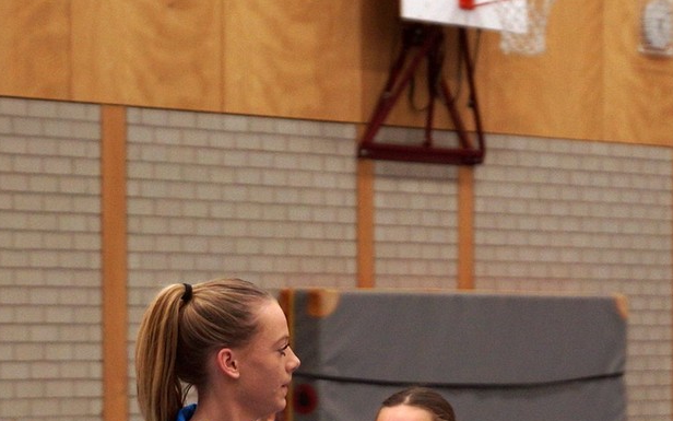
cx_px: 342
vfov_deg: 10.2
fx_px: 2329
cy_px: 471
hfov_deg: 16.4
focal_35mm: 127
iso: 640
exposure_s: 1/160
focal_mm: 50
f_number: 2.8
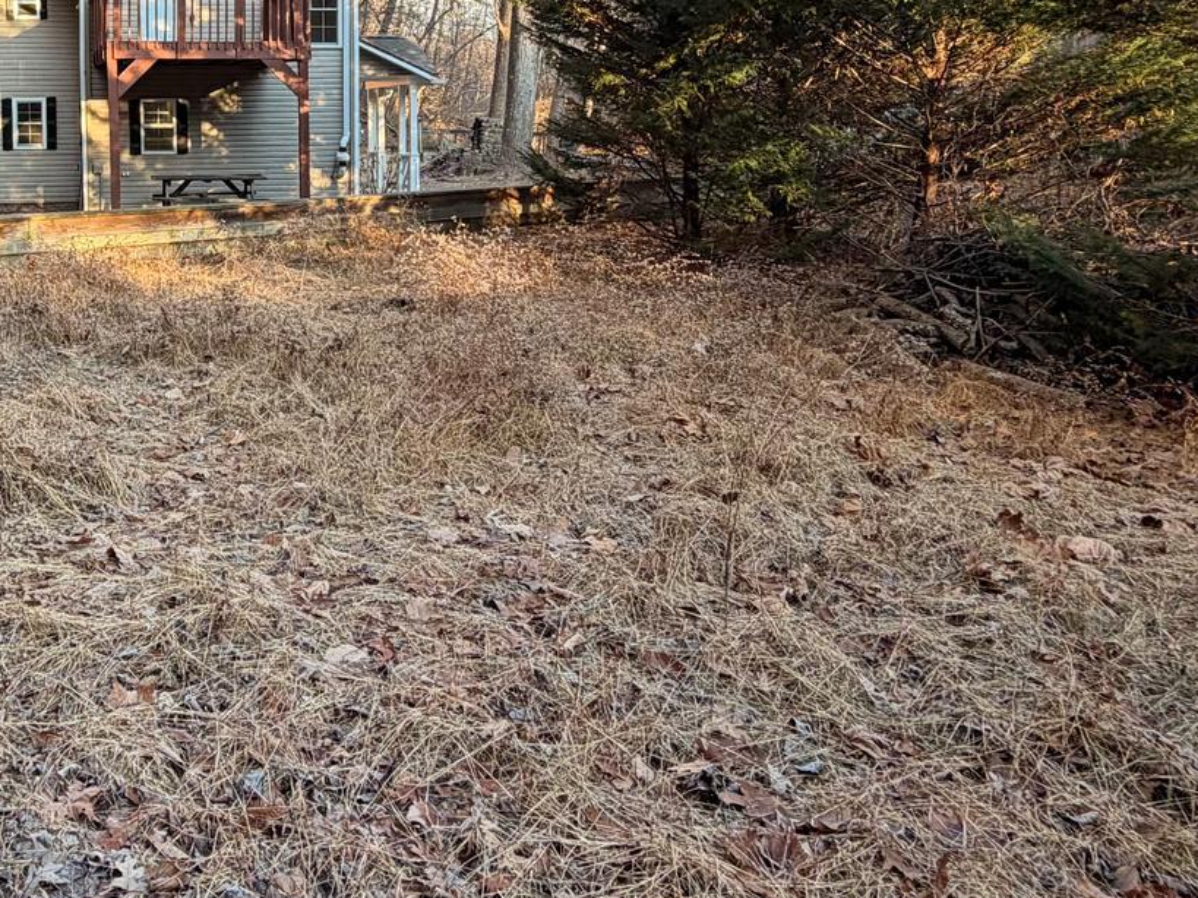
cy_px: 164
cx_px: 301
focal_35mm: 35
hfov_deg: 50.5
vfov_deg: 38.9
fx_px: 1211
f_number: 2.2
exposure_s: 1/121
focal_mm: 2.22
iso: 50
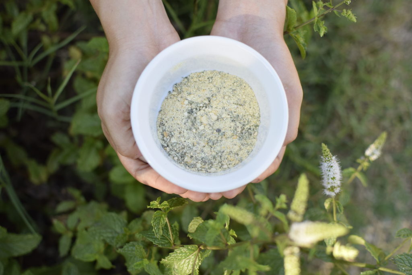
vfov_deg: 25.8
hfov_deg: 37.8
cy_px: 138
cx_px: 206
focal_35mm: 52
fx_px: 601
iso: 100
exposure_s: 1/250
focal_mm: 35
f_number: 2.8
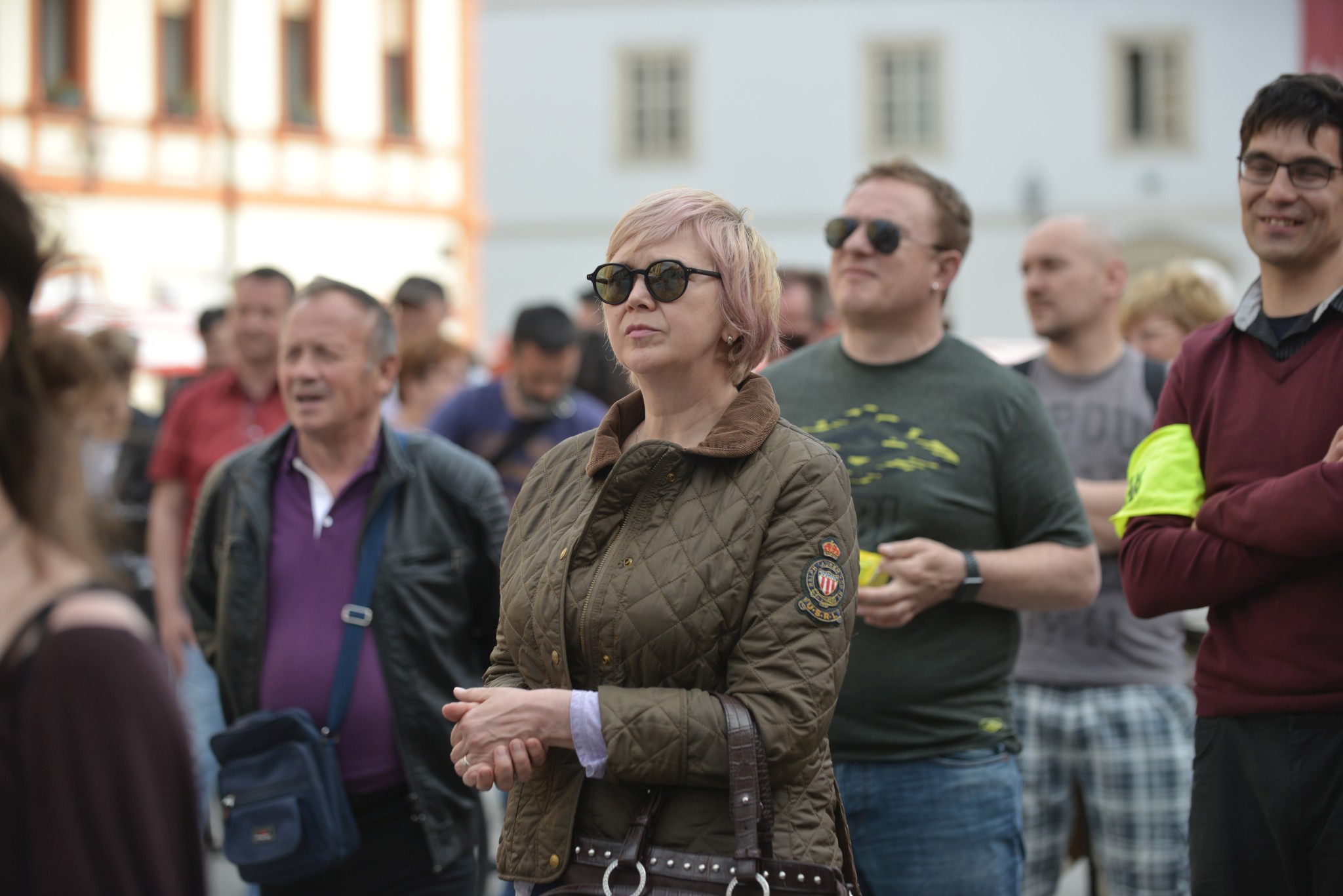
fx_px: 5224
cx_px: 672
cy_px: 448
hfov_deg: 14.6
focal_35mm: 140
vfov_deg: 9.8
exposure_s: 1/1600
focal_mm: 140
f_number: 5
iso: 400
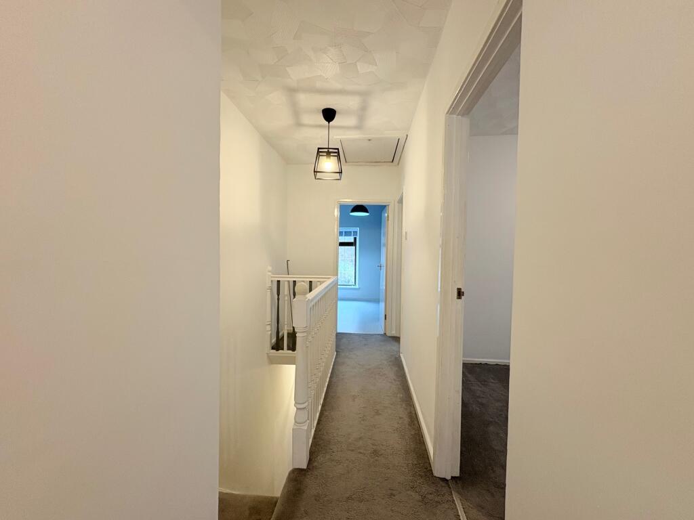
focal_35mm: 14
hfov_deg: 102.1
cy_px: 260
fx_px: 281
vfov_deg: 85.7
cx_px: 347
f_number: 2.2
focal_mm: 2.22
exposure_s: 1/50
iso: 160
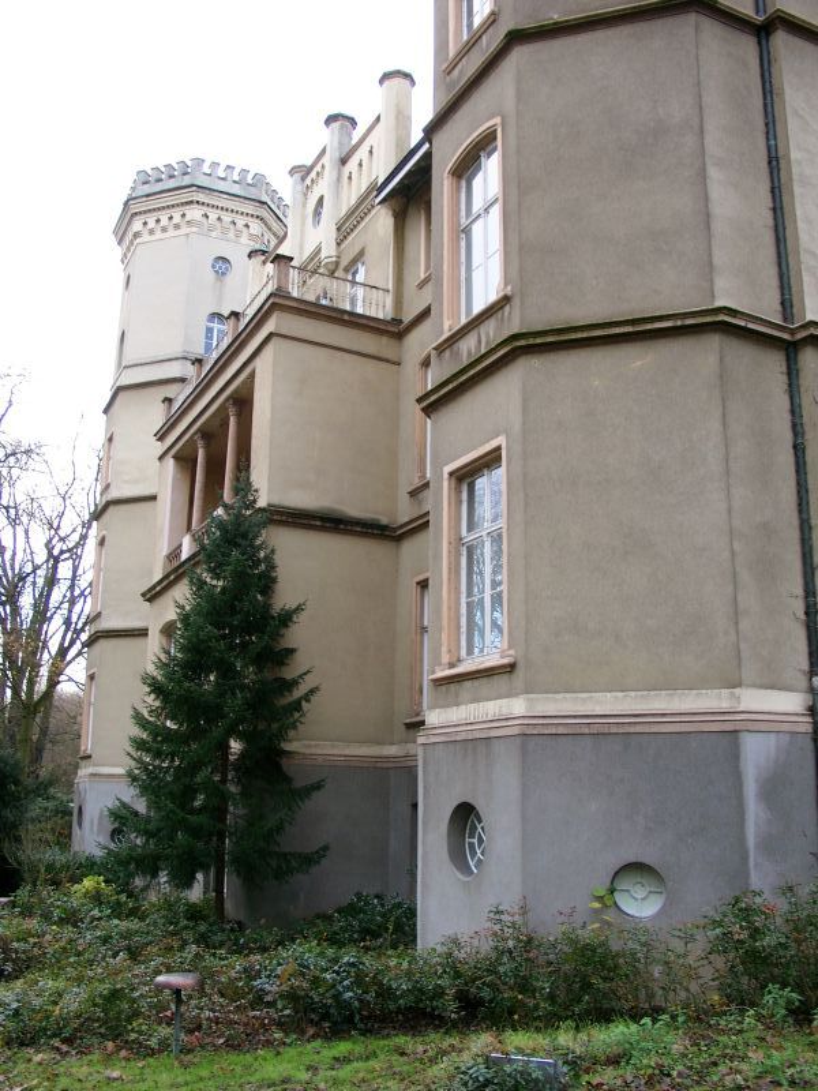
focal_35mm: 34
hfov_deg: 41.8
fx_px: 1071
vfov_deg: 54.0
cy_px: 546
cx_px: 409
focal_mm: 7.13
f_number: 2.8
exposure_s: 1/111
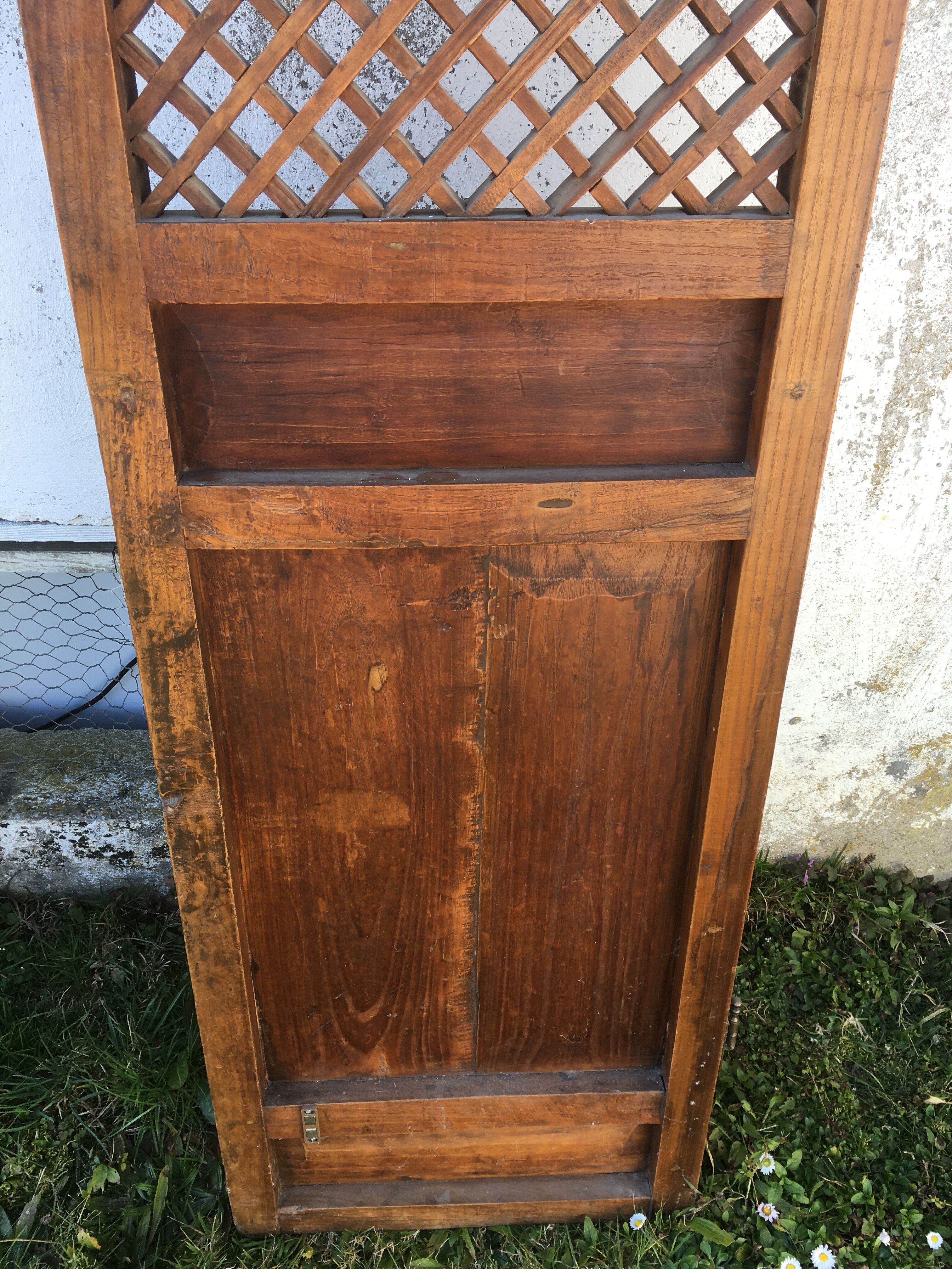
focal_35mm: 29
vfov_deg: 61.7
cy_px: 634
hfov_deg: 48.2
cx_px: 476
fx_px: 1063
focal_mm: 4.15
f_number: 2.2
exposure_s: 1/130
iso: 25
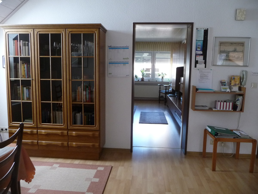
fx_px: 209
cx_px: 129
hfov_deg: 63.4
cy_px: 97
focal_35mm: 28
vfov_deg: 49.7
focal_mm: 4.7
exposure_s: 1/30
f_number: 3.3
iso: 320
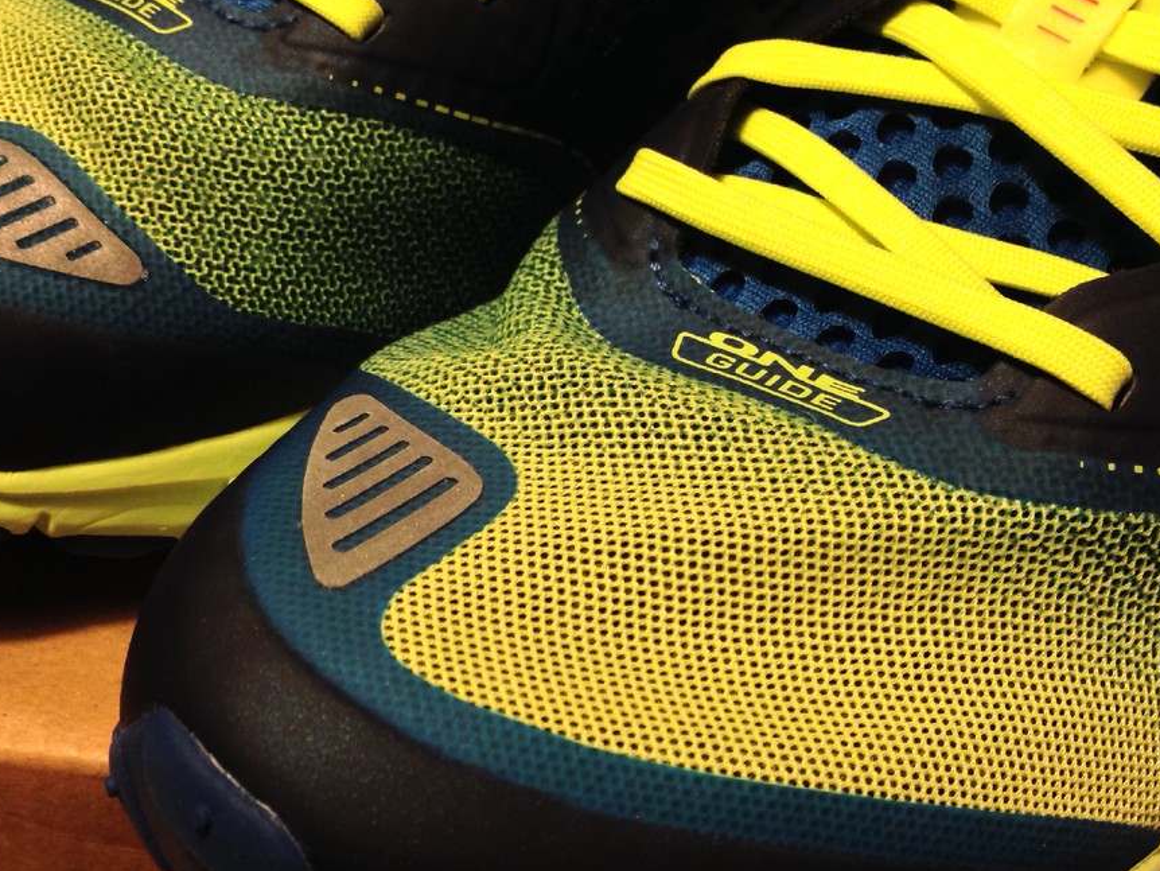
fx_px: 1642
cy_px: 401
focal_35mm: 49
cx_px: 561
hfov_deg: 38.9
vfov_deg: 29.7
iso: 125
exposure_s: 1/20
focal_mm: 4.12
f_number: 2.4
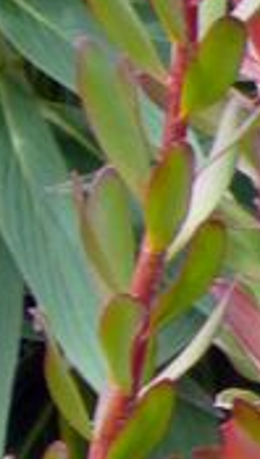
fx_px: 18244
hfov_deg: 0.8
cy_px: 73
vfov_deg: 1.4
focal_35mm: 1495
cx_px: 948
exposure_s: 1/125
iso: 100
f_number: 4
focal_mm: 50.1
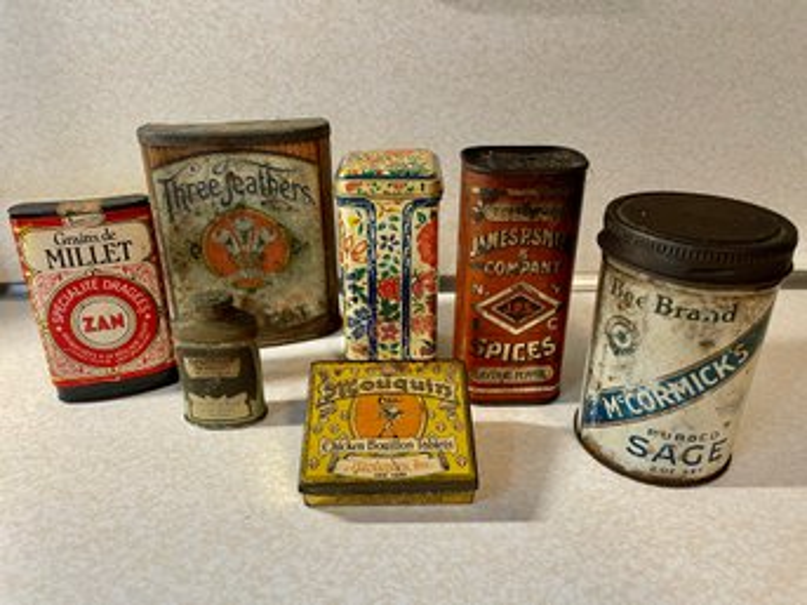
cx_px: 404
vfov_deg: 53.0
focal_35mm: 26
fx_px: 606
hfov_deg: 67.3
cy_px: 302
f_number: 1.6
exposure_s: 1/60
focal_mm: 4.2
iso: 160
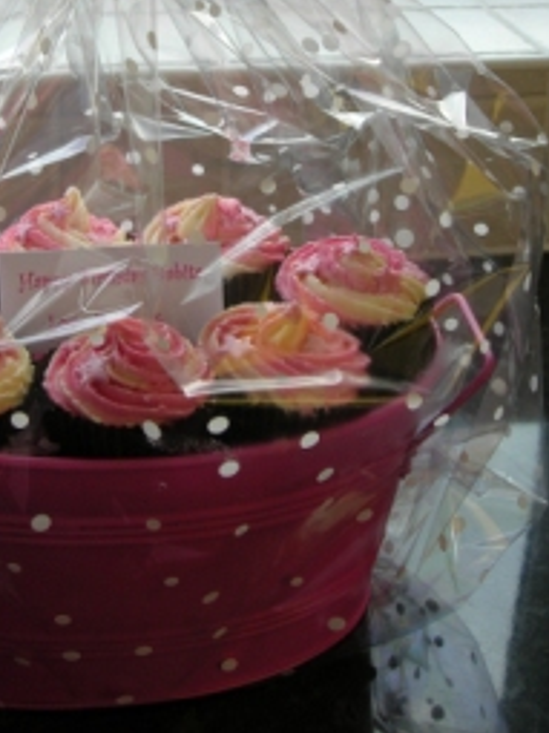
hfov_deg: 20.3
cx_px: 158
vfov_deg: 26.3
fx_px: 1524
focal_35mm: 72
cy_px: 106
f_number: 2.9
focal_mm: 8.5
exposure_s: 1/78.1
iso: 64
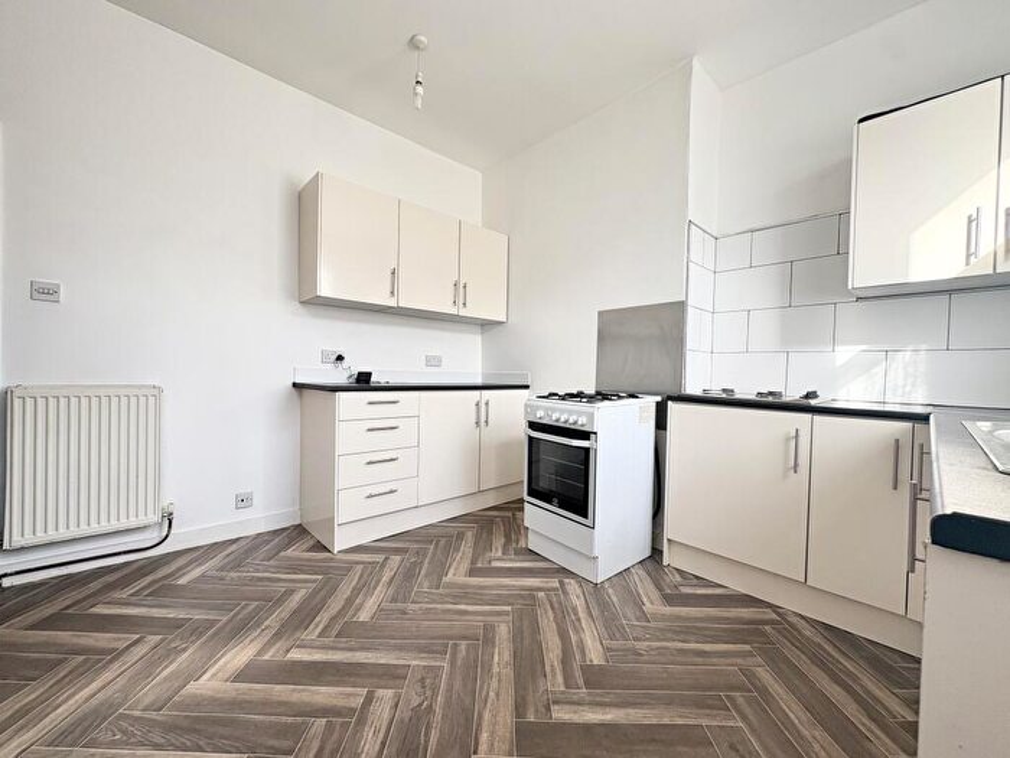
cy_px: 379
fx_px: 408
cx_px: 505
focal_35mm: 14
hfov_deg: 102.1
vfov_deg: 85.7
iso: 40
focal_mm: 2.22
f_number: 2.2
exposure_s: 1/99
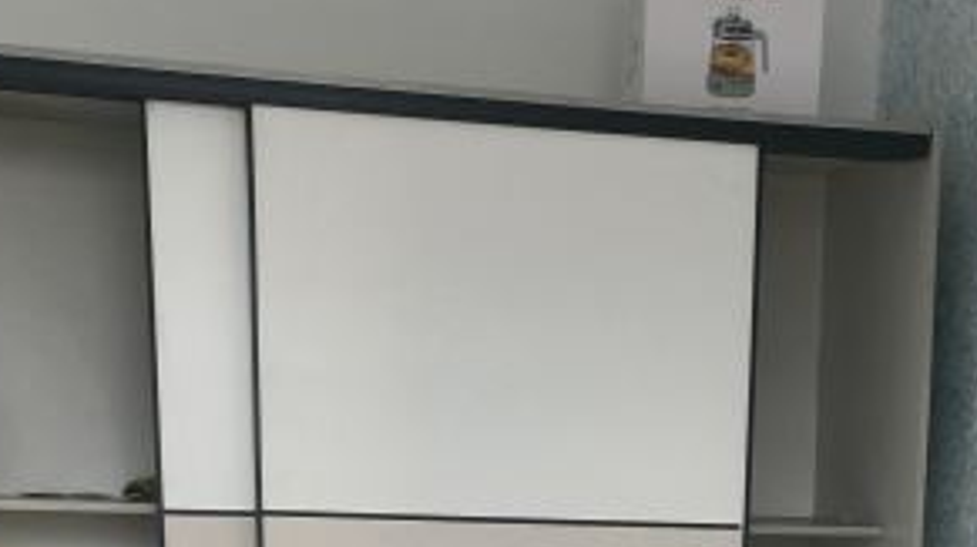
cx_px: 648
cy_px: 940
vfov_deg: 15.4
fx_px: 1786
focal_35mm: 69
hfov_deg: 30.4
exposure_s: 1/520
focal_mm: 6.54
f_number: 1.57
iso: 72
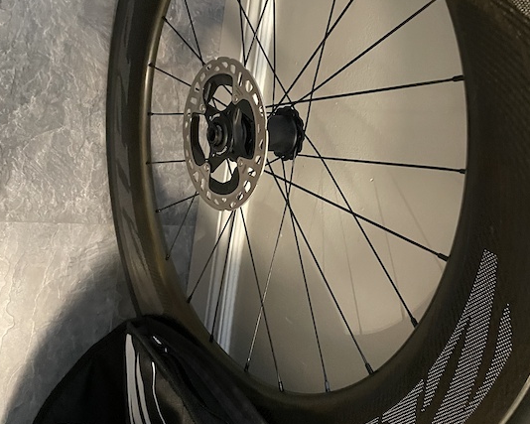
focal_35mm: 38
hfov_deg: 47.9
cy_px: 135
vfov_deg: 38.6
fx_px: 596
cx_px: 291
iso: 800
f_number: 1.6
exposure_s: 1/30
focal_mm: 4.2
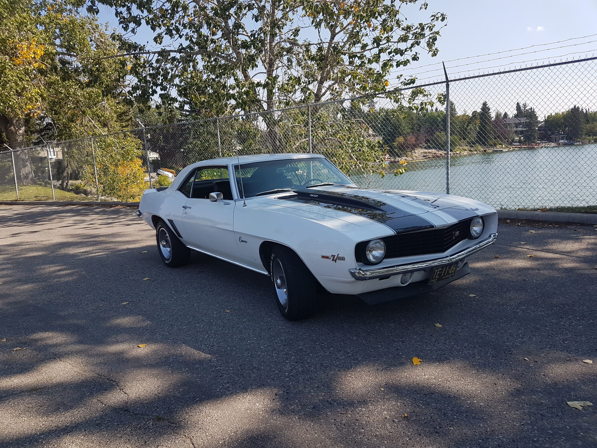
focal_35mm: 26
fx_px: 448
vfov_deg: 53.1
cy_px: 224
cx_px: 298
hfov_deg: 67.3
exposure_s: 1/1368
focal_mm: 4.2
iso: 40
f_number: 1.7
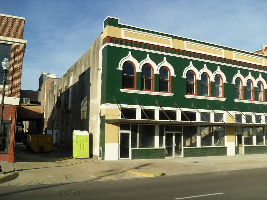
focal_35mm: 34
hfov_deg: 54.0
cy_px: 100
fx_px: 262
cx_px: 134
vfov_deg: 41.8
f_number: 8.1
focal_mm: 6
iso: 80
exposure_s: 1/189
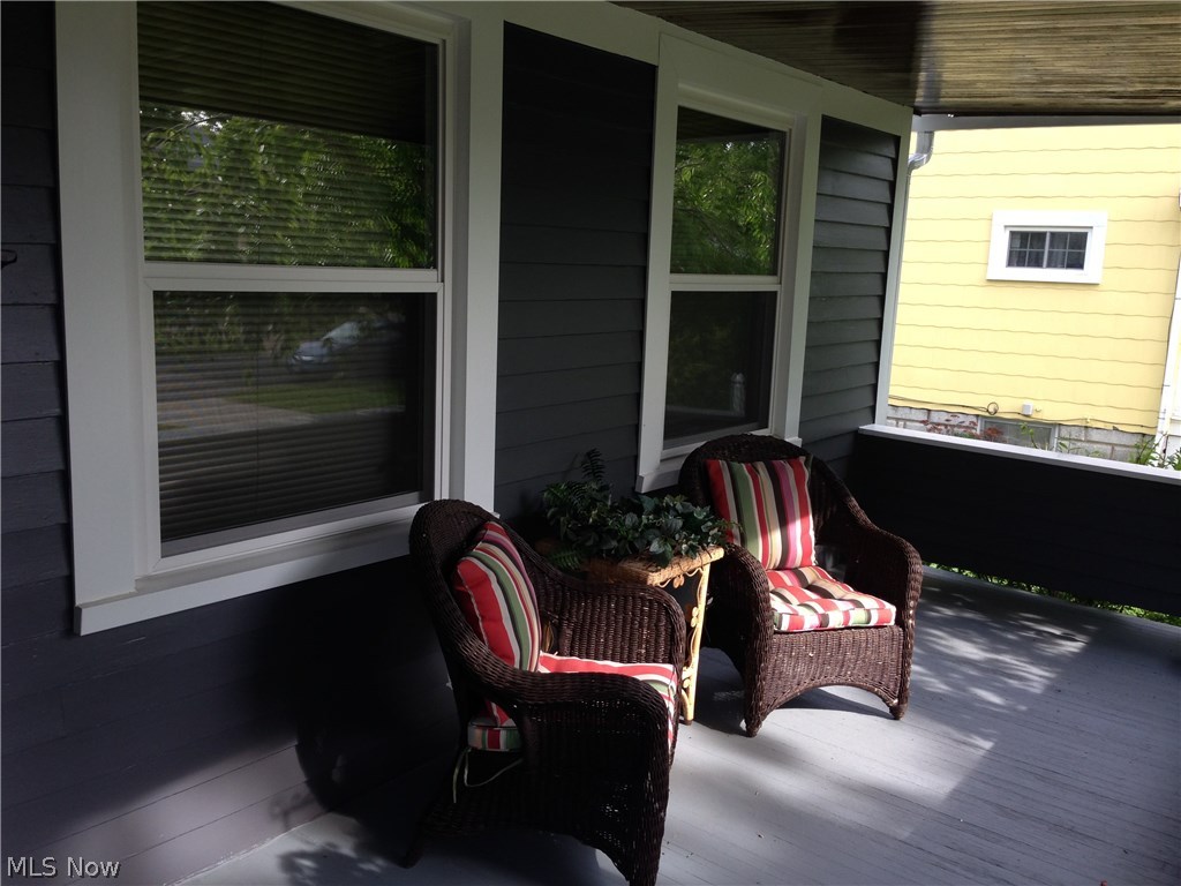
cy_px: 443
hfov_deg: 55.4
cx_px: 590
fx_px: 1126
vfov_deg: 42.9
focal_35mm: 33
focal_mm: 4.12
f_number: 2.4
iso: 50
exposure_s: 1/173
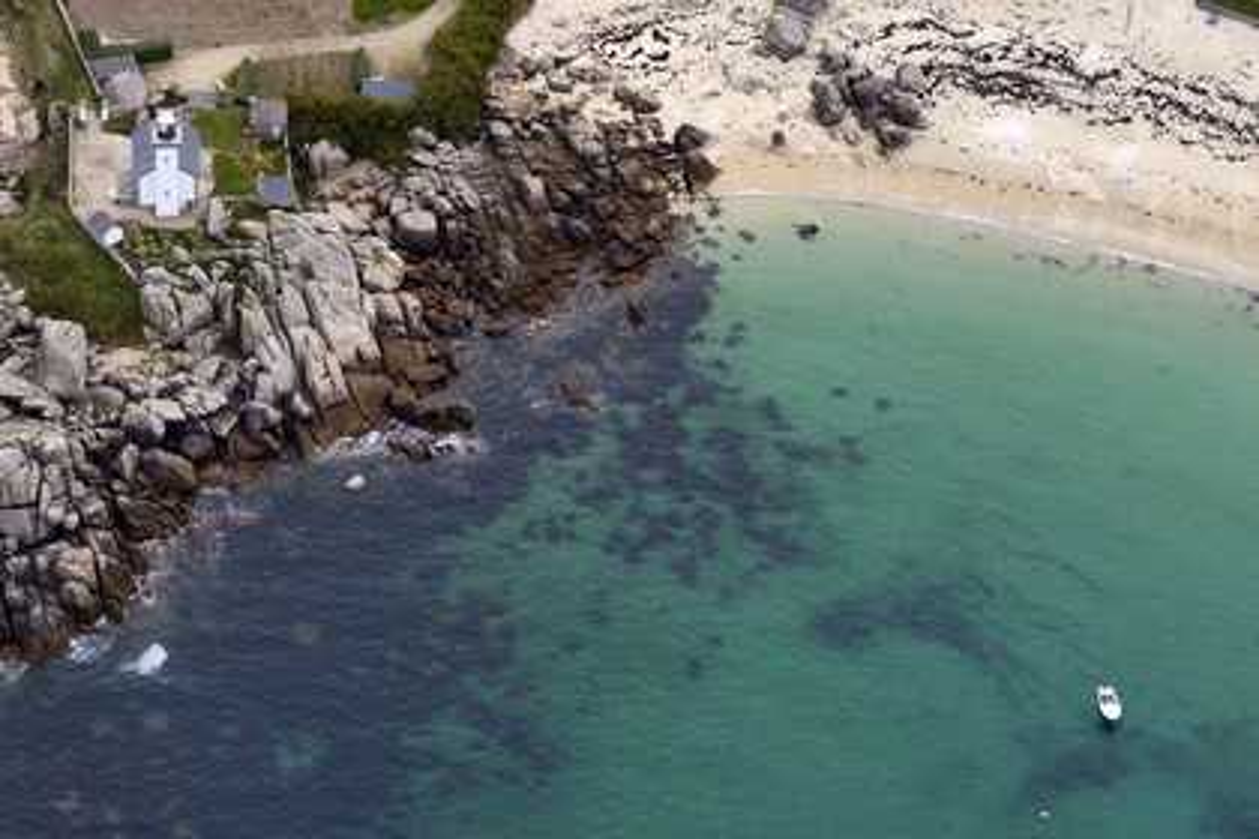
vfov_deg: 19.5
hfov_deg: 28.8
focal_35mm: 70
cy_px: 420
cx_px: 630
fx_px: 2448
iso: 800
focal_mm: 70
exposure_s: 1/1000
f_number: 8
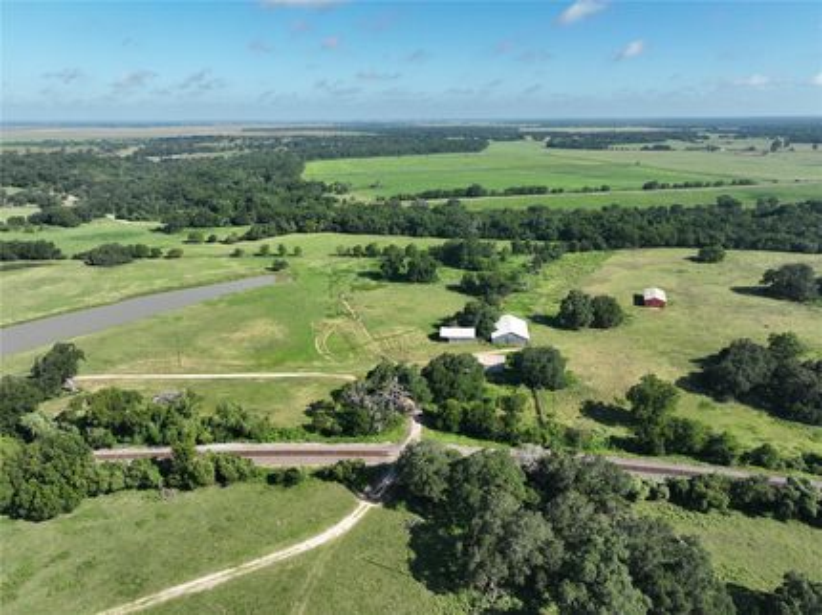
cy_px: 308
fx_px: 570
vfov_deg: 56.8
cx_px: 411
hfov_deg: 71.6
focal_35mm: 24
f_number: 2.8
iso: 100
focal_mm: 12.29
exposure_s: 1/1250
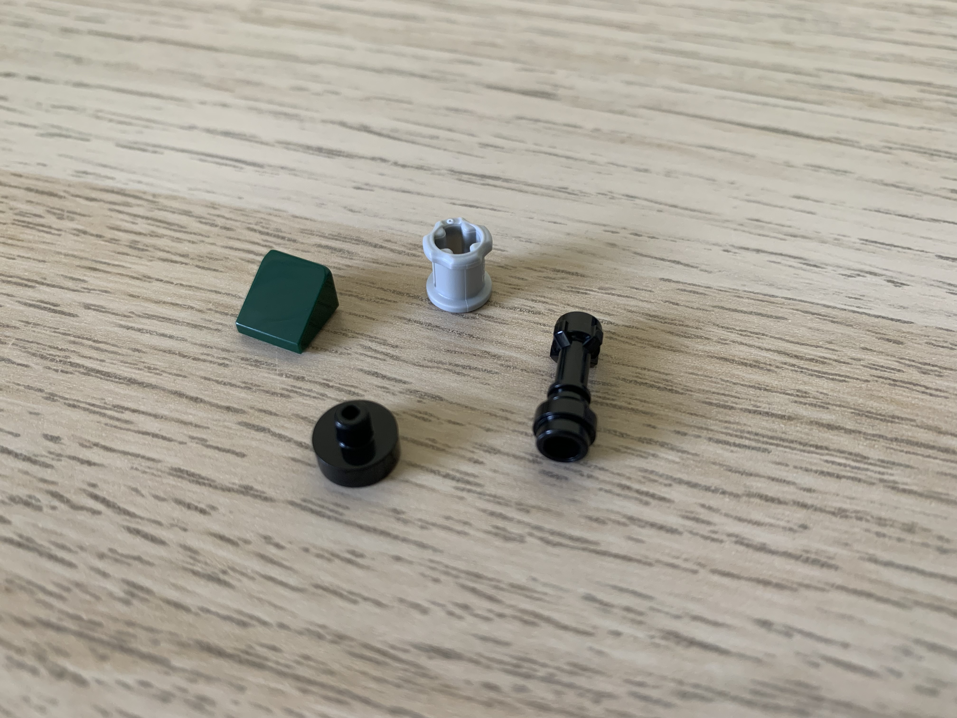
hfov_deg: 67.3
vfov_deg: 53.1
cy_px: 359
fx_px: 719
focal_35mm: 26
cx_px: 478
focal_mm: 4.25
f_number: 1.8
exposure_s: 1/60
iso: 160
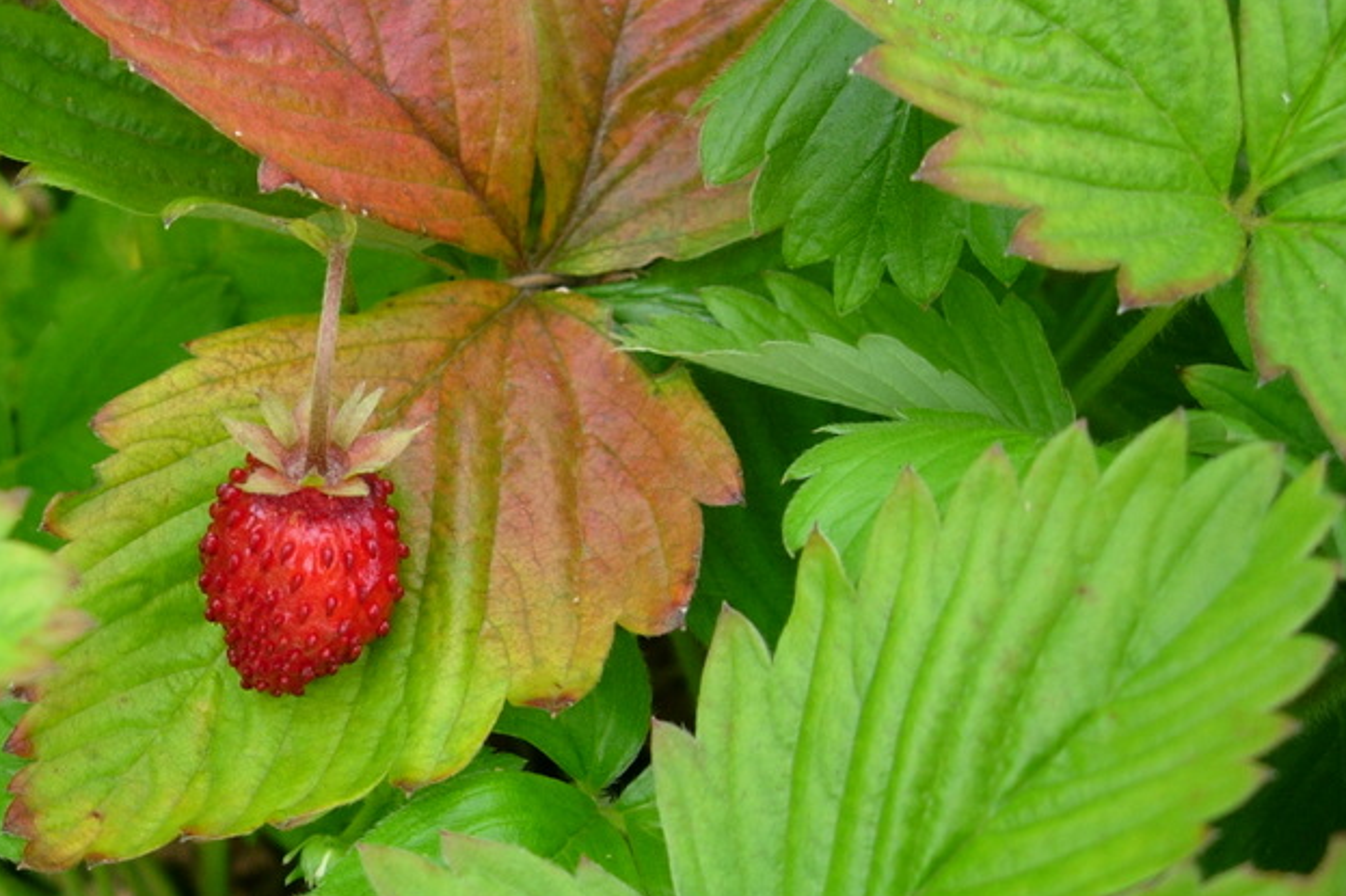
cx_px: 292
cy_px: 564
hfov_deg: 30.3
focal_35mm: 65
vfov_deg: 20.9
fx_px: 2429
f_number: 2.8
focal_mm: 7.8
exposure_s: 1/271
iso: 64
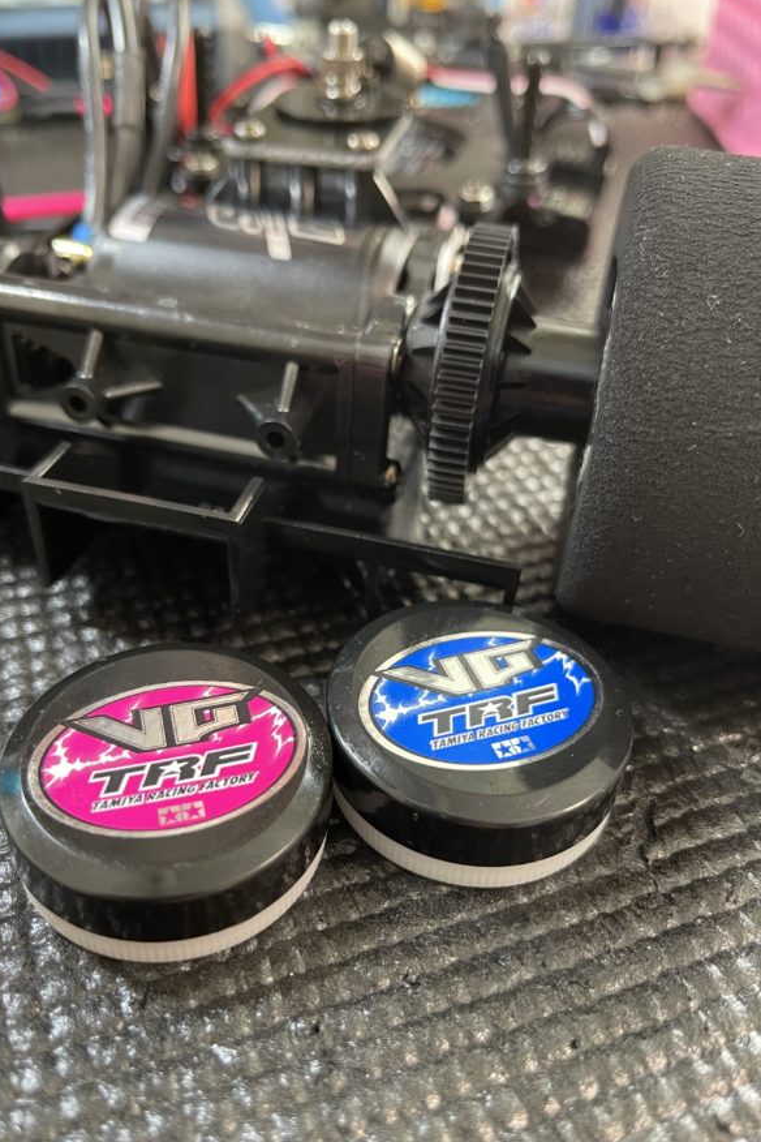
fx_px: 888
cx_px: 349
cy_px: 565
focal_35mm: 28
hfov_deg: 46.4
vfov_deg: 65.5
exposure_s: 1/50
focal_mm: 5.1
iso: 400
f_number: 1.6
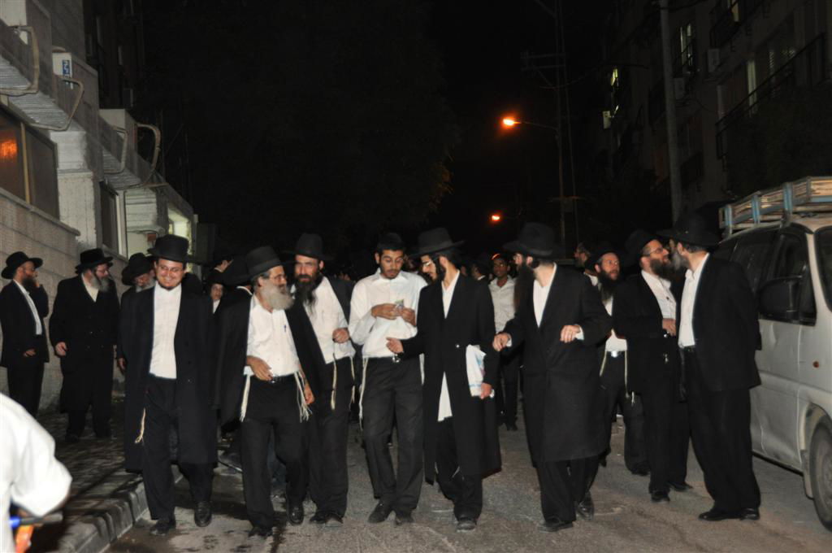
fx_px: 1523
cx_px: 416
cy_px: 276
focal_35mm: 66
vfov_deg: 20.6
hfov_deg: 30.5
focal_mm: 44
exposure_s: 1/60
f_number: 4.5
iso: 800
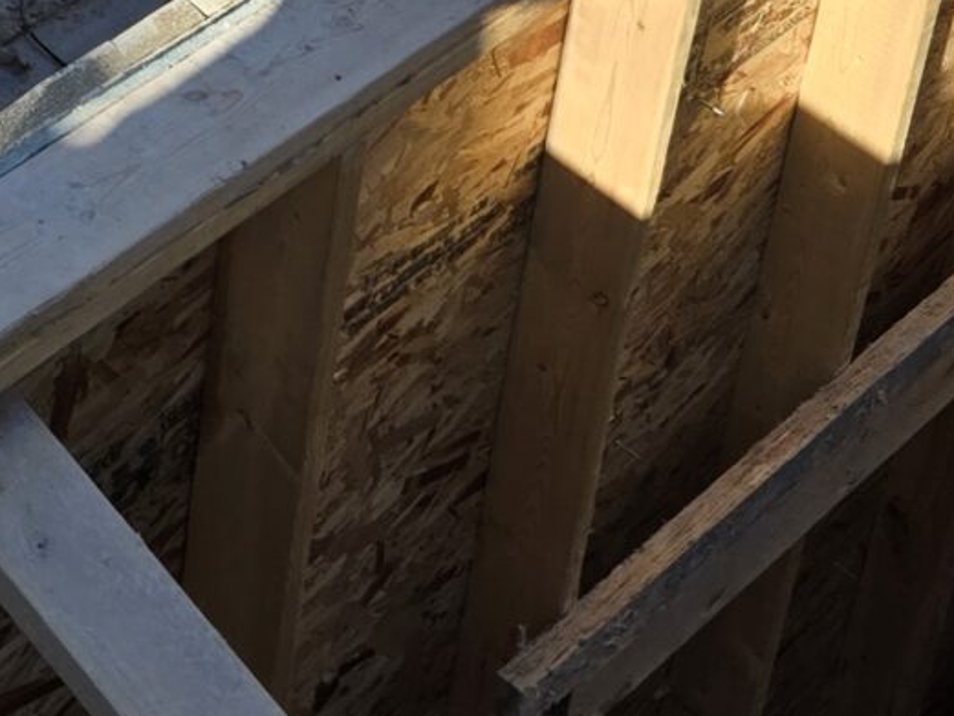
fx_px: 3115
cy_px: -692
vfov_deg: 11.8
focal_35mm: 113
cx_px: -152
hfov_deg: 16.8
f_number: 1.8
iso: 25
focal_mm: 5.4
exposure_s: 1/939
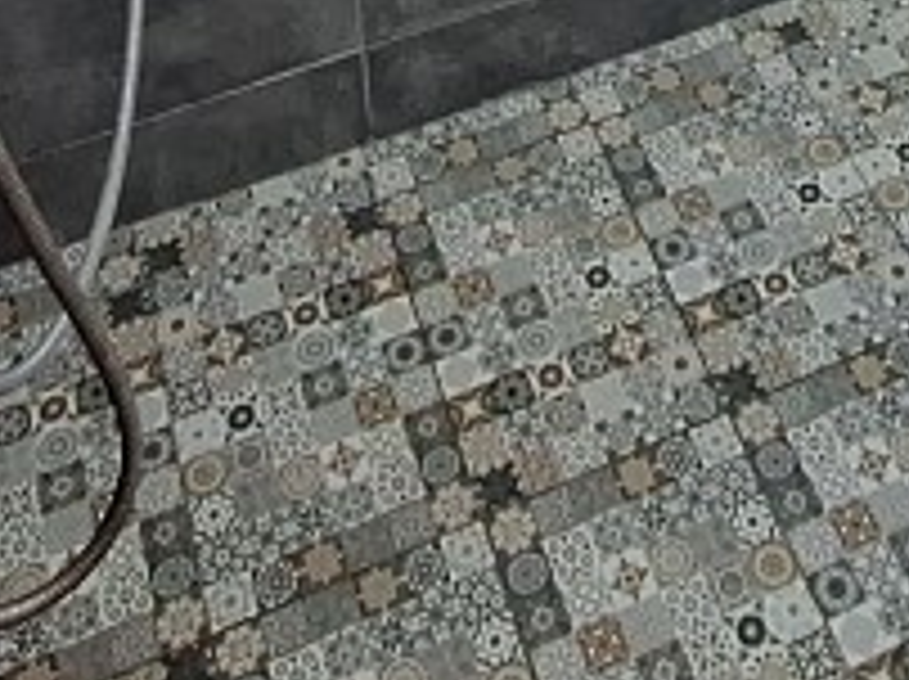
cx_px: 716
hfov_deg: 28.8
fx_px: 1731
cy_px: -802
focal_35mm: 66
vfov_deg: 15.7
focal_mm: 1.74
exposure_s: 1/33
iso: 200
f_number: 2.2
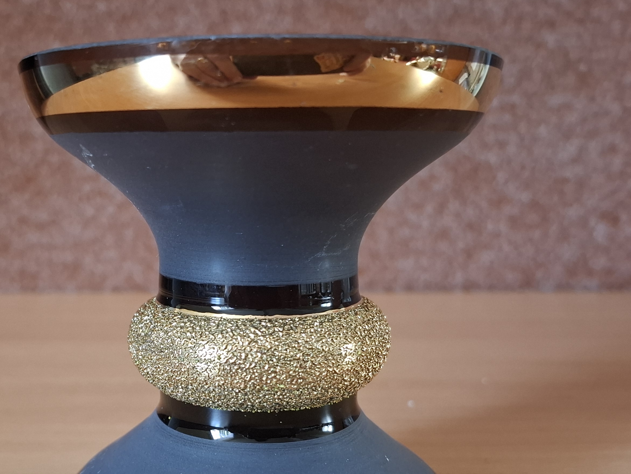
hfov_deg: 46.4
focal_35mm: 40
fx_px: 729
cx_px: 239
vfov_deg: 35.4
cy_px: 337
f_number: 1.8
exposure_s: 1/25
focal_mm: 5.54
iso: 400
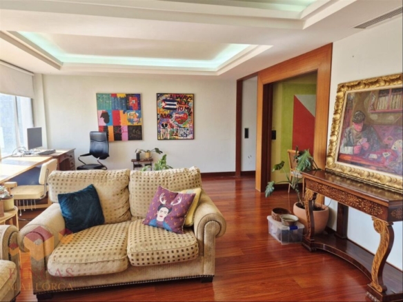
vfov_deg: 58.9
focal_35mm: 23
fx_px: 268
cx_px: 202
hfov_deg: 73.9
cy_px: 151
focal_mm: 5.4
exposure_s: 1/128
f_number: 1.8
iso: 25
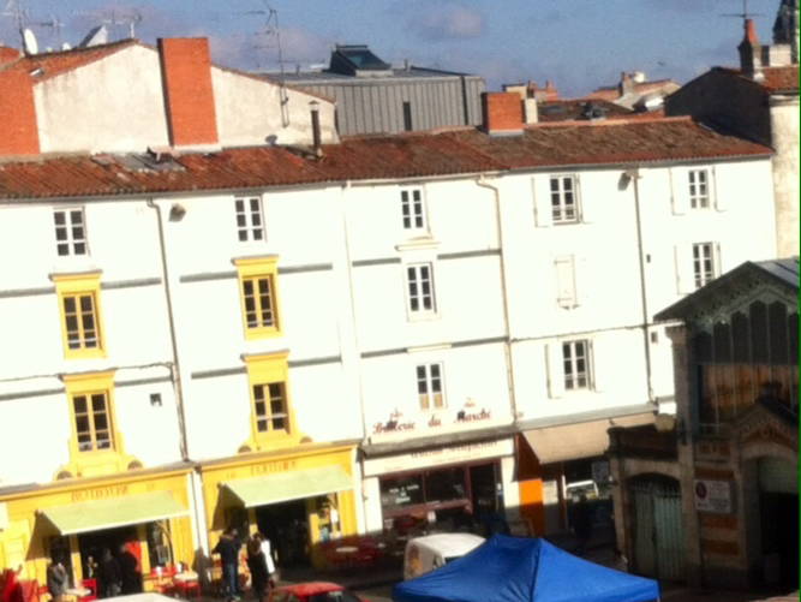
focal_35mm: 35
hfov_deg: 52.6
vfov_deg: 40.7
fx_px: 810
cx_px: 400
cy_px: 301
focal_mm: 3.85
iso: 80
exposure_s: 1/1508
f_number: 2.8
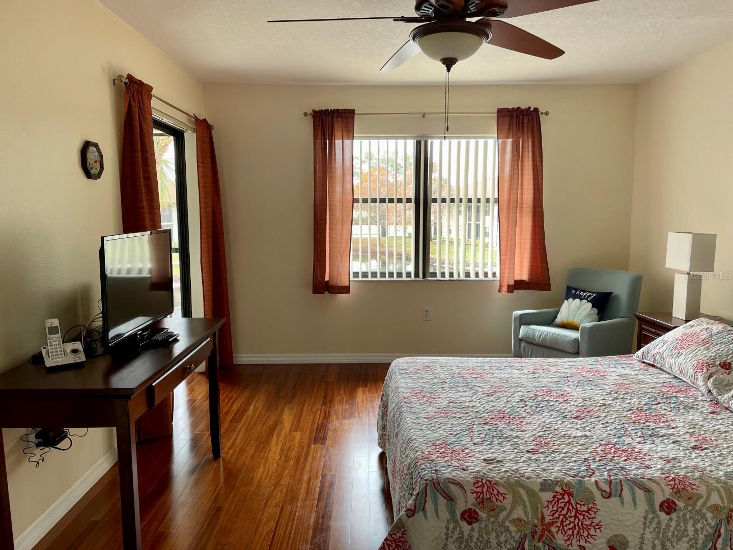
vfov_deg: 53.1
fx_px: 551
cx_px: 366
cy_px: 275
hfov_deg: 67.3
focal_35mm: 26
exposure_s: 1/121
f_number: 1.6
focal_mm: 4.2
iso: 50
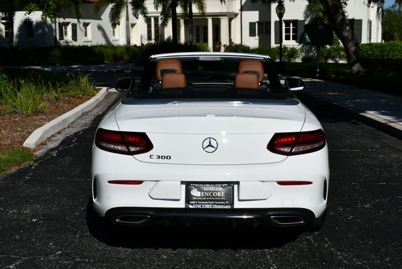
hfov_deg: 33.4
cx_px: 201
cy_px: 134
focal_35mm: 60
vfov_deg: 22.7
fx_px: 671
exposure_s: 1/500
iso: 100
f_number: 11
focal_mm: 30
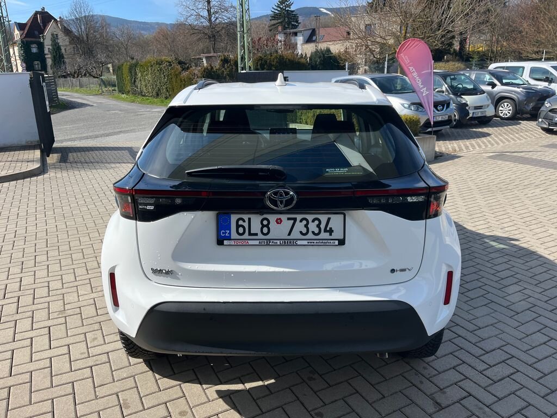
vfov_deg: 53.1
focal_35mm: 26
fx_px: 418
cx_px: 278
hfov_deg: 67.3
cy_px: 209
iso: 50
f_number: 1.6
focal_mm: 5.1
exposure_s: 1/1992
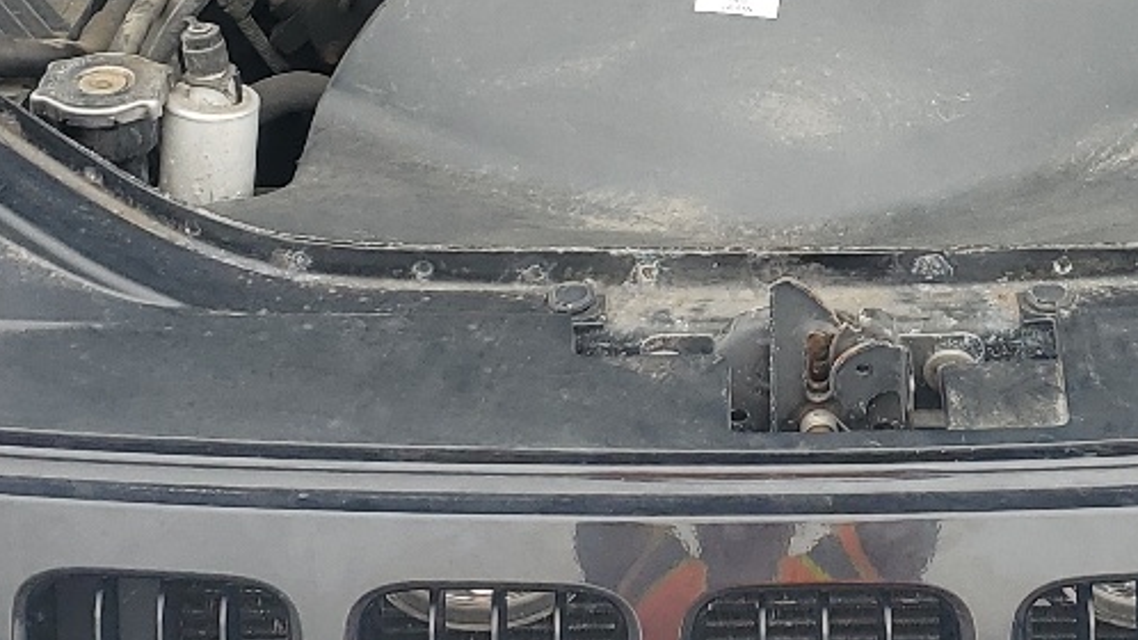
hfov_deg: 23.3
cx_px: 800
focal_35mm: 91
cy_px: 43
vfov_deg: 13.2
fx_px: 2746
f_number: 1.5
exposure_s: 1/714
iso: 50
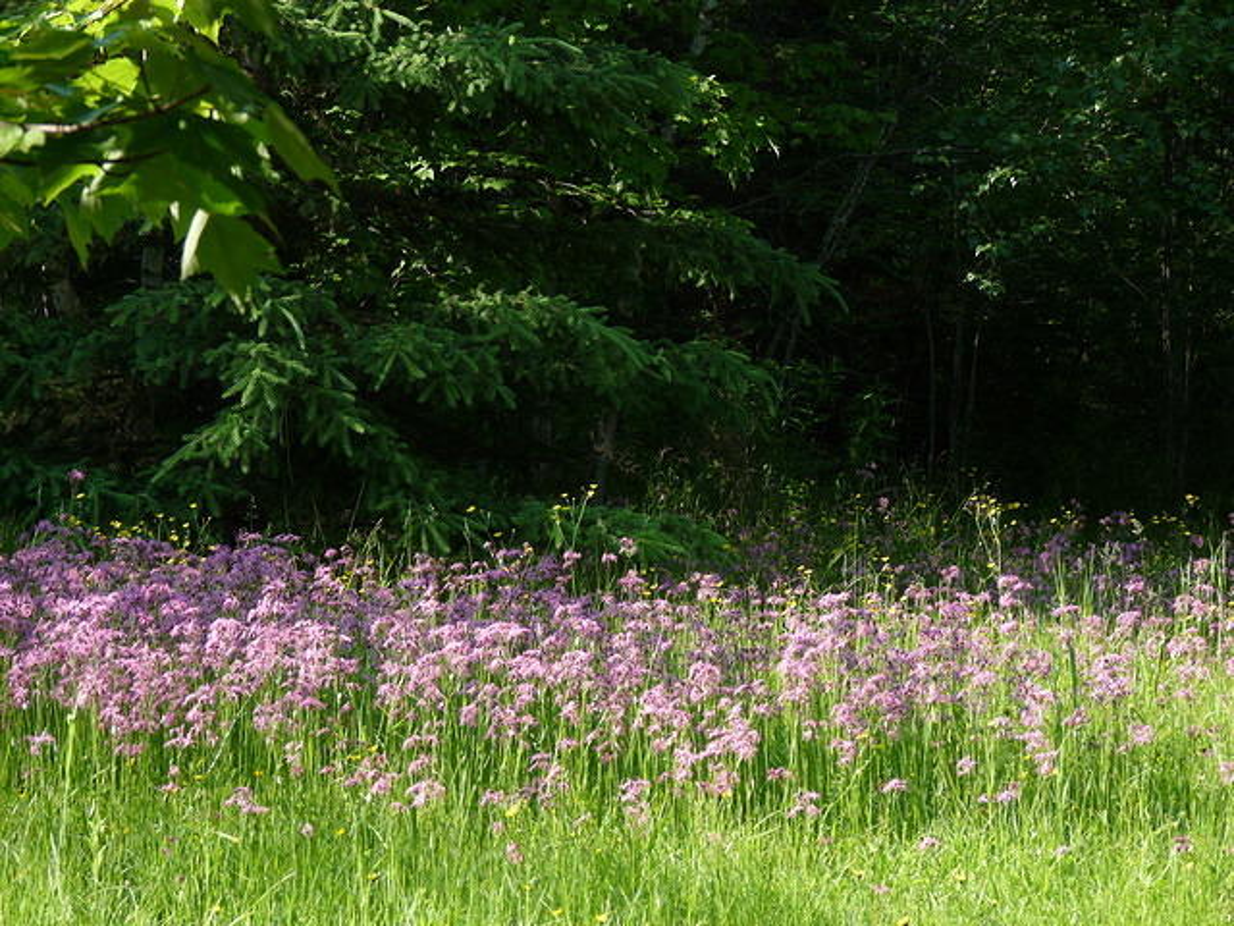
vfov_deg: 11.5
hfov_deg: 15.3
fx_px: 4599
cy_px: 463
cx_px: 617
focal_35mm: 129
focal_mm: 23
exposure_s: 1/200
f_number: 4
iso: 100
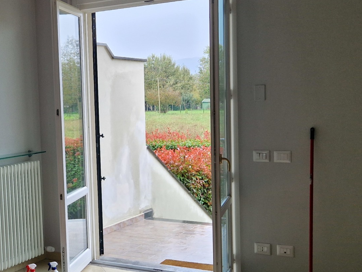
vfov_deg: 27.0
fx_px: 565
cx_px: 115
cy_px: 153
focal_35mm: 54
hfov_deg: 35.1
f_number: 1.8
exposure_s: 1/100
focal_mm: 5.4
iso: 50
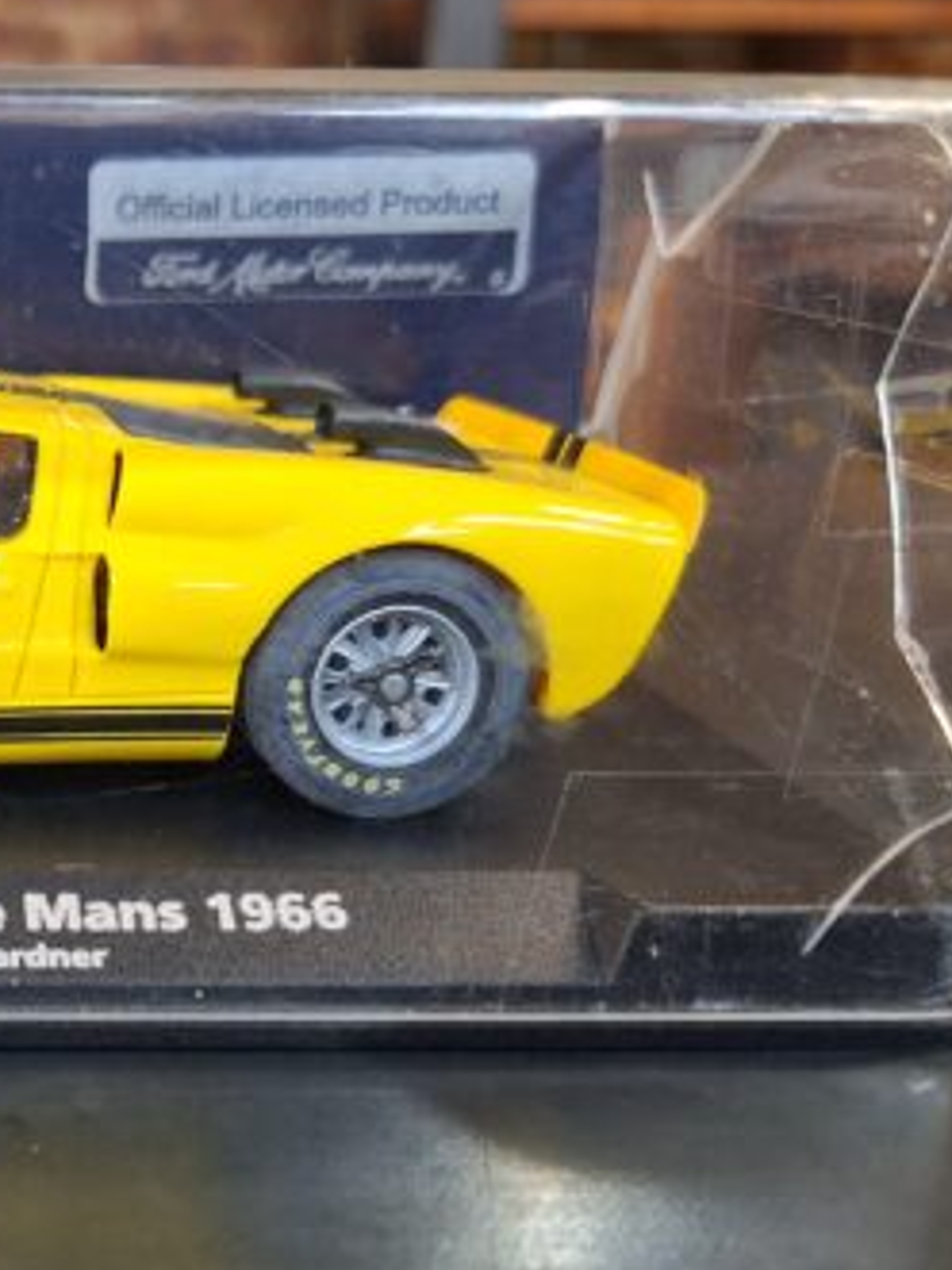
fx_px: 1835
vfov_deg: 38.1
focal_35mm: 50
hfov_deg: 26.4
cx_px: -146
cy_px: 729
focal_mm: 5.54
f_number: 1.8
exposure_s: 1/50
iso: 250
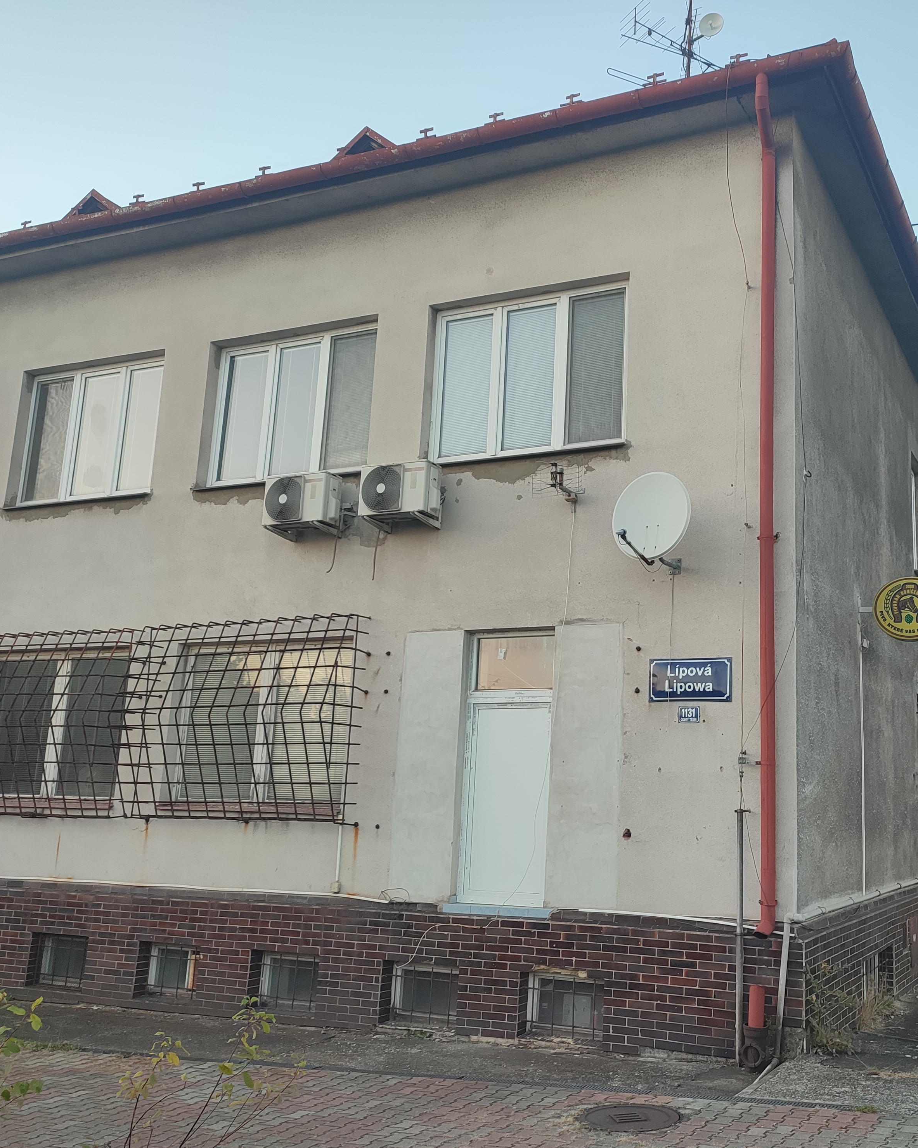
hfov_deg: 43.6
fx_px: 1121
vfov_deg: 54.2
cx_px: 644
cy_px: 579
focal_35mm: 33
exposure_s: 1/50
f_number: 1.9
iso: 70
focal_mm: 6.04
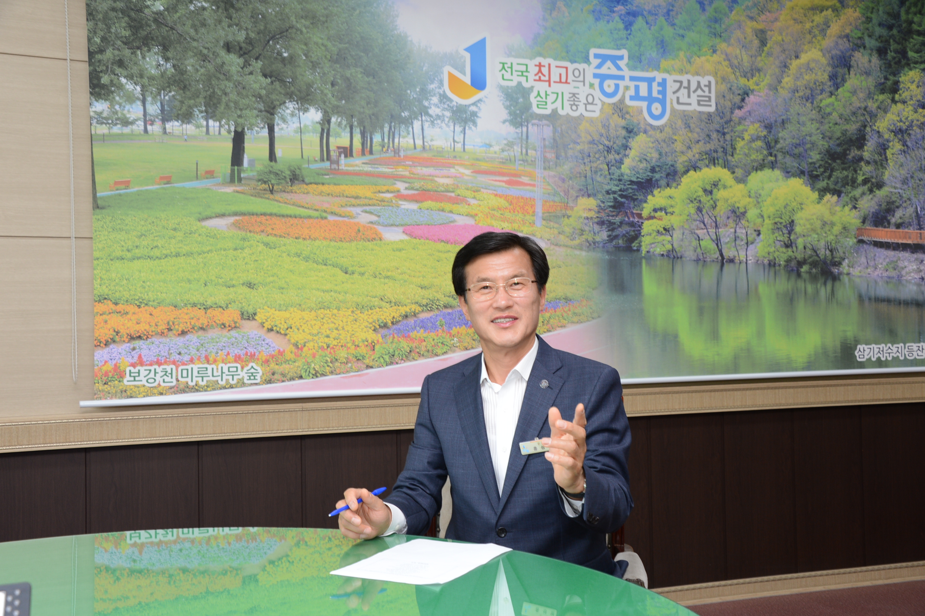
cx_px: 462
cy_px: 308
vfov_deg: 31.9
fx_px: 1079
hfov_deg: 46.4
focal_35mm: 42
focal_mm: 42
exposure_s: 1/60
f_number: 7.1
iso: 800
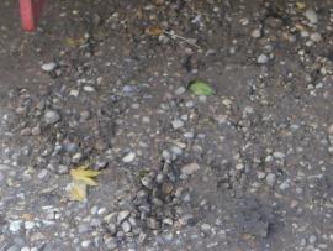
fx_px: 1386
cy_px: -221
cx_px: 276
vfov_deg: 9.7
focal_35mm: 144
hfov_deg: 13.6
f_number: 4.1
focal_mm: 19
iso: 250
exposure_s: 1/60
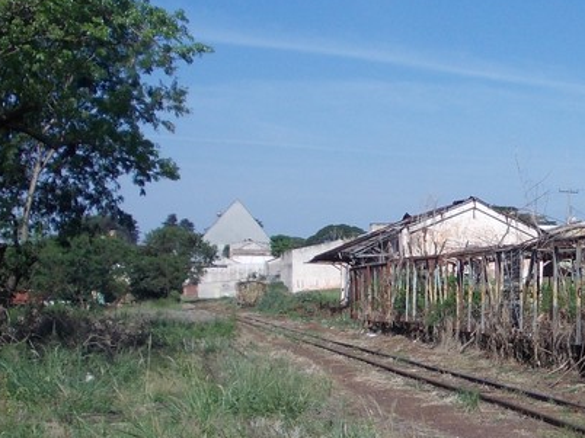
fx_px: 1385
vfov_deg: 17.9
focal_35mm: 82
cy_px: 307
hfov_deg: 23.1
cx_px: 553
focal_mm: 6.1
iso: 80
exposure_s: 1/320
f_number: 6.5
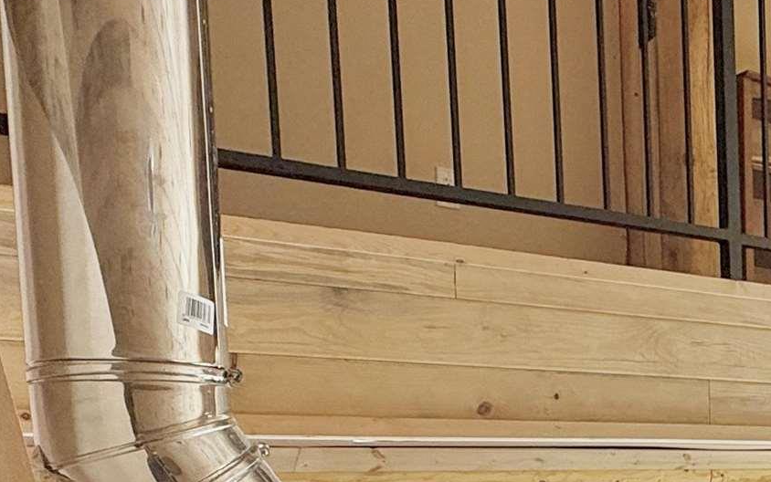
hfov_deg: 33.7
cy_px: 571
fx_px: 1135
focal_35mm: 54
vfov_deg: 22.2
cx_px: 801
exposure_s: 1/99
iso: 100
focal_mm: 2.22
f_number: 2.2
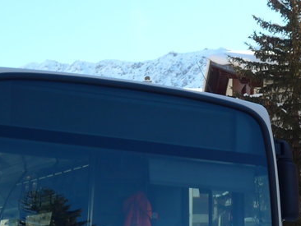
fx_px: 1027
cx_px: 160
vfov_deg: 12.4
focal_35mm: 118
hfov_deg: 16.7
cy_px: 219
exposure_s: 1/500
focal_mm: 7.5
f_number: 2.8
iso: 80
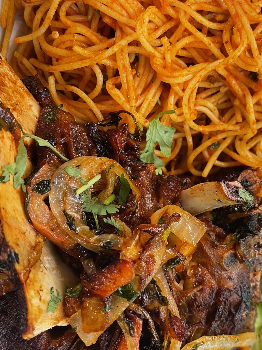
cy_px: 176
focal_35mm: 44
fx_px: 444
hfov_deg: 32.7
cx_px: 168
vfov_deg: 42.9
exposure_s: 1/60
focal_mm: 5.1
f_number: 1.6
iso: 80
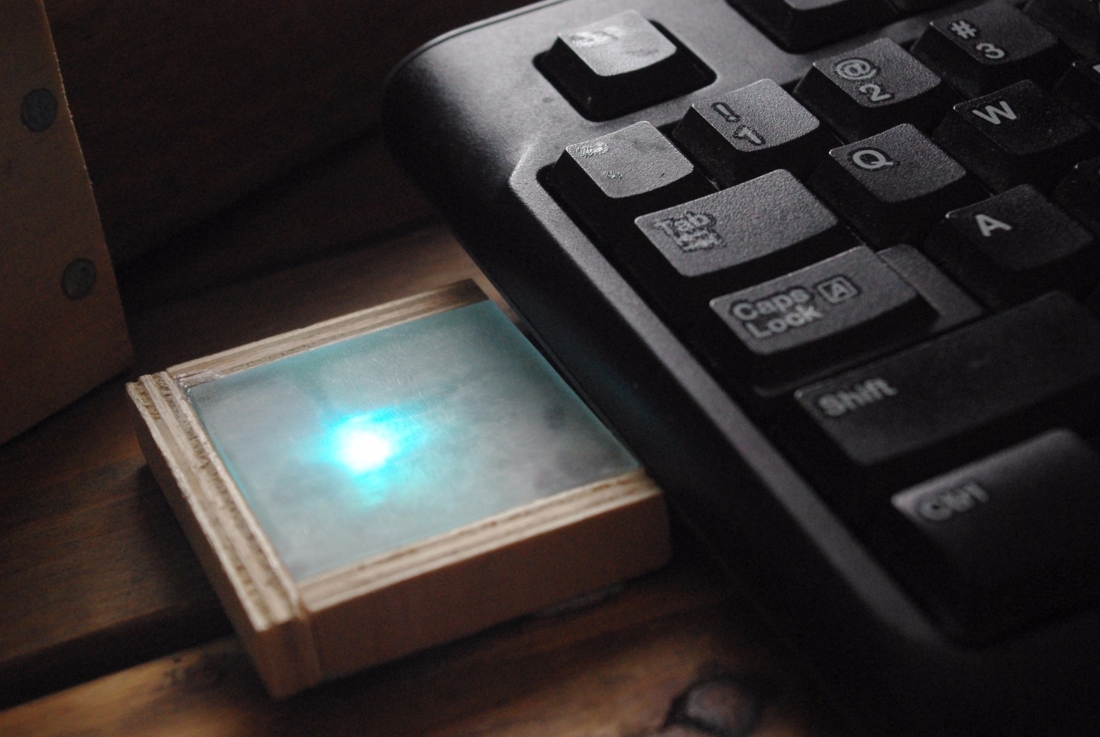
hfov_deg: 31.4
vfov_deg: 21.3
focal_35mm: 64
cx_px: 550
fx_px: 1958
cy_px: 368
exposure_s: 1/180
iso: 1600
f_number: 8
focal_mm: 42.5
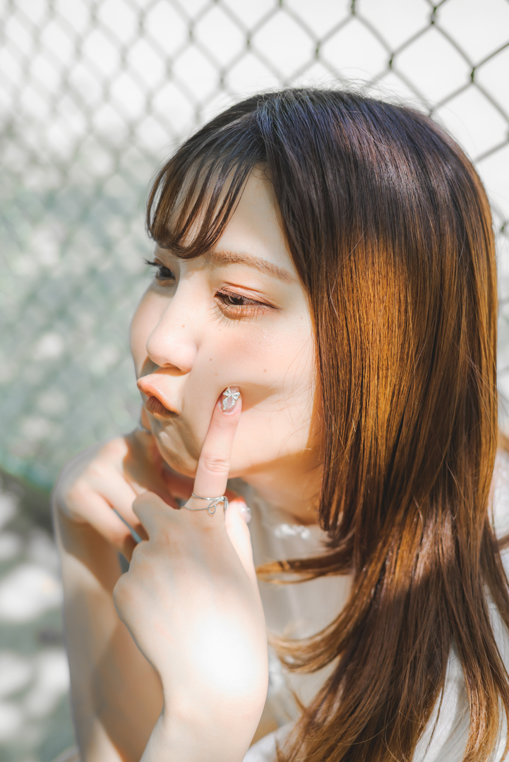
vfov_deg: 48.4
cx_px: 254
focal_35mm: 40
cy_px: 381
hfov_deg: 33.4
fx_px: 847
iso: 100
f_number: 2.8
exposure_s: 1/500
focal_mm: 40
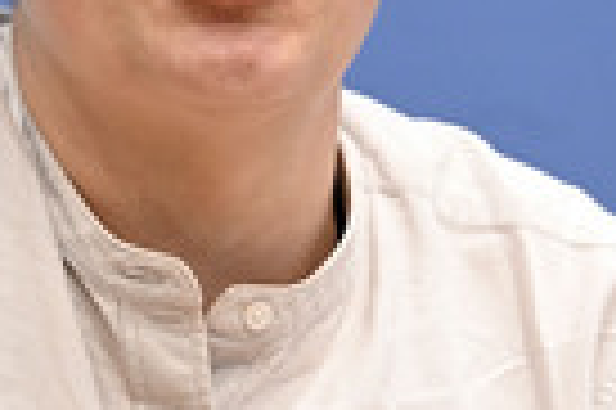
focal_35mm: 428
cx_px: 259
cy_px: -27
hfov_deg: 4.8
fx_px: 7315
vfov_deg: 3.2
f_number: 5.6
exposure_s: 1/500
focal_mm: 130
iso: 4000
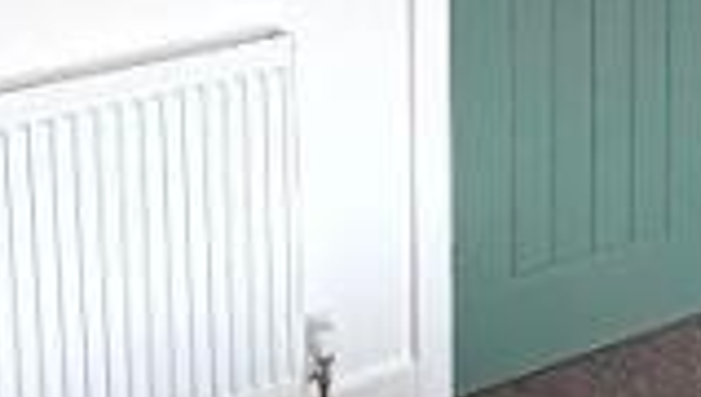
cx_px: 520
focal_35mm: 98
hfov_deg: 21.6
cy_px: -216
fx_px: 1824
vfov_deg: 11.8
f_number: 2.2
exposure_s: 1/99
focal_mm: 2.22
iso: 50
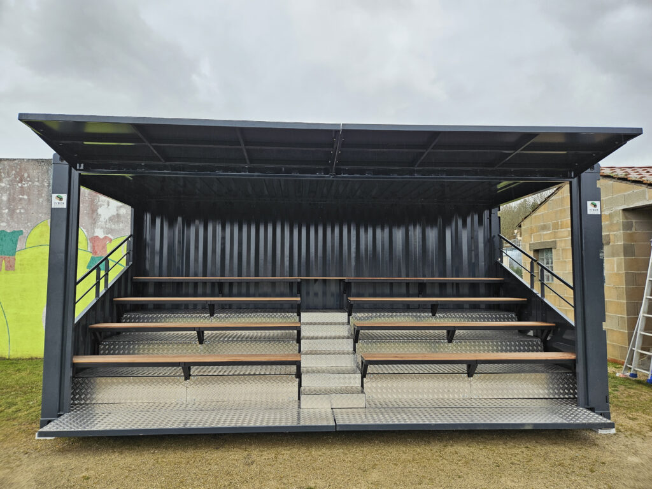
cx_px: 326
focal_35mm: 23
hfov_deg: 73.9
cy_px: 244
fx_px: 433
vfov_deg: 58.9
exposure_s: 1/100
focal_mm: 5.4
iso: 40
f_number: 1.8
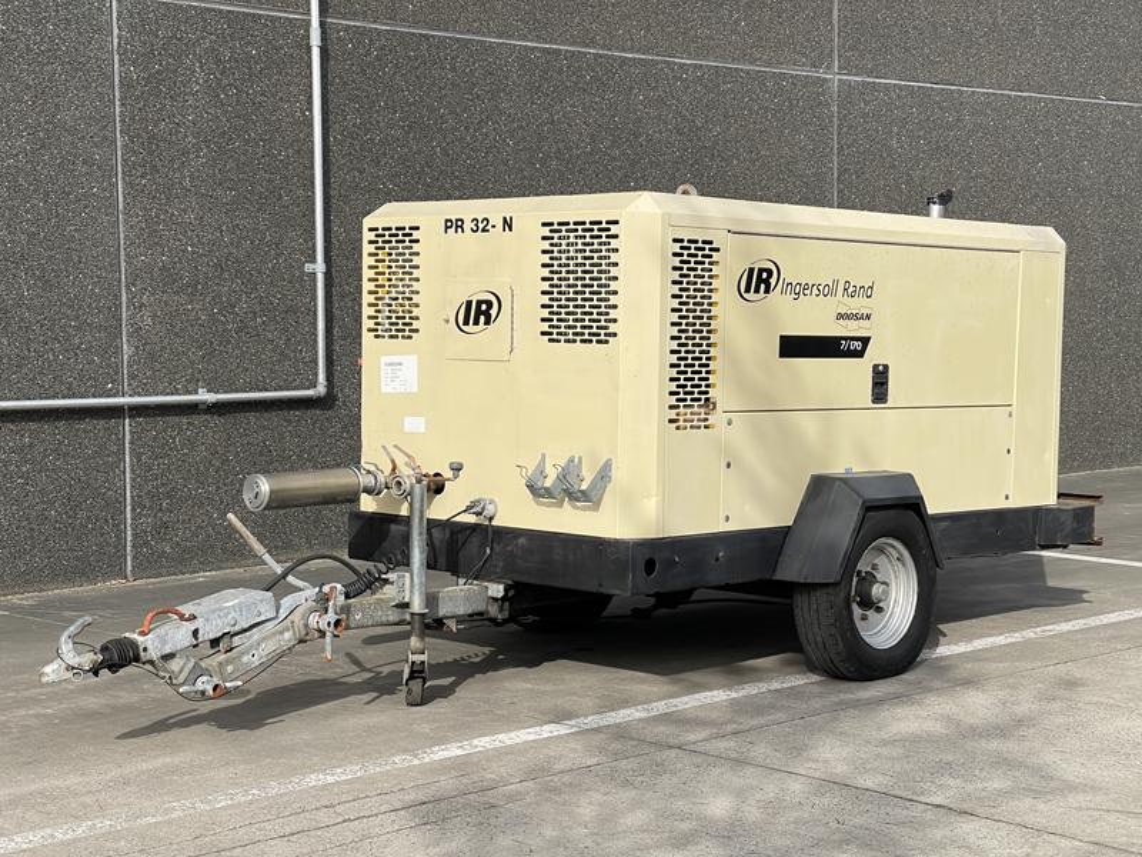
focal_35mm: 64
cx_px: 571
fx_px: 2111
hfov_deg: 30.3
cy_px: 428
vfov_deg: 22.9
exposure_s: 1/881
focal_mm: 7.5
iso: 20
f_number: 2.2
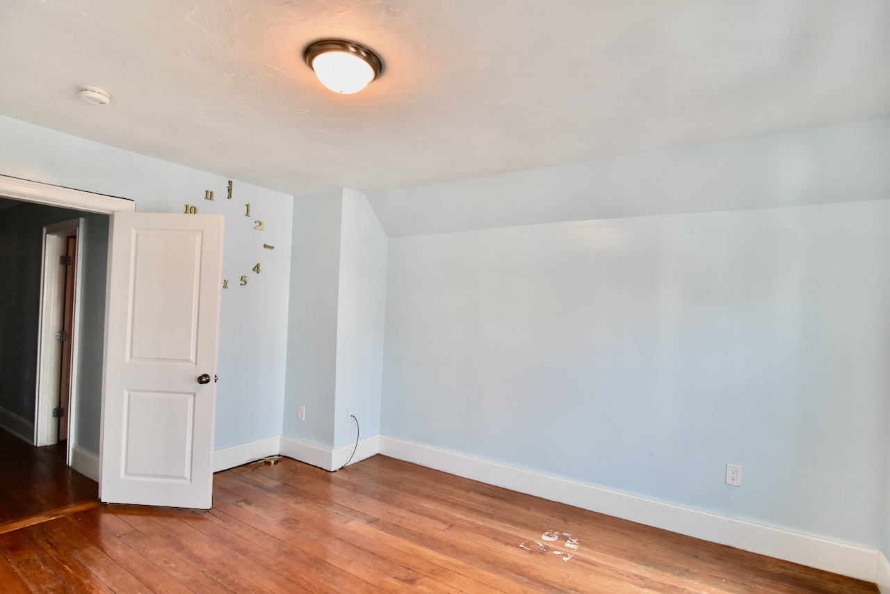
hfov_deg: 90.0
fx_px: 445
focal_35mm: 18
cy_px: 297
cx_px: 445
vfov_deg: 67.4
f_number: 4.5
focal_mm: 12
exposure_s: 1/80
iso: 800
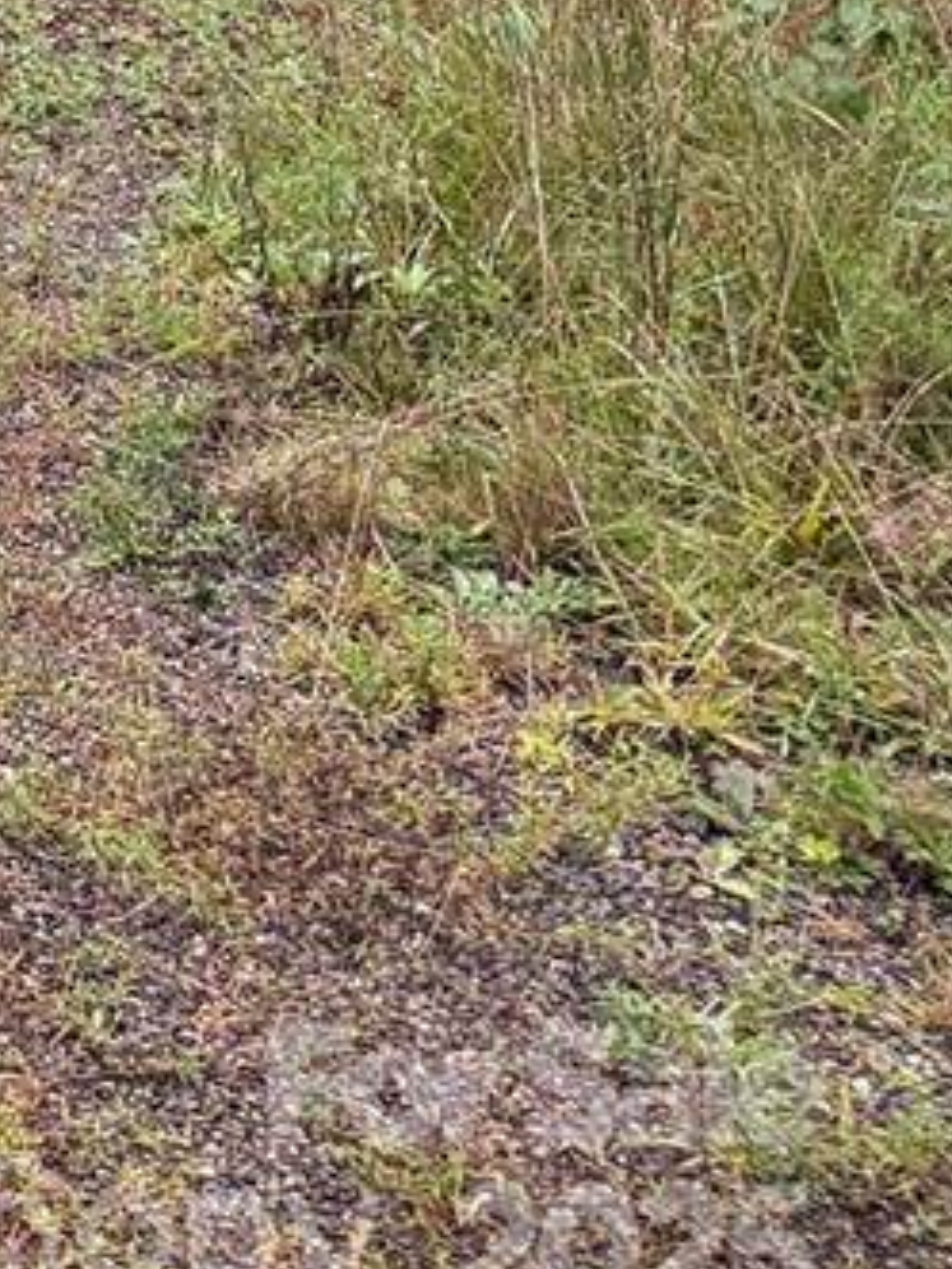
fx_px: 4070
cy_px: -1510
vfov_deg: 14.0
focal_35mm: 111
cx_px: -1227
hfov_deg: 11.4
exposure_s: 1/240
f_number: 1.78
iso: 160
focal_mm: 6.76
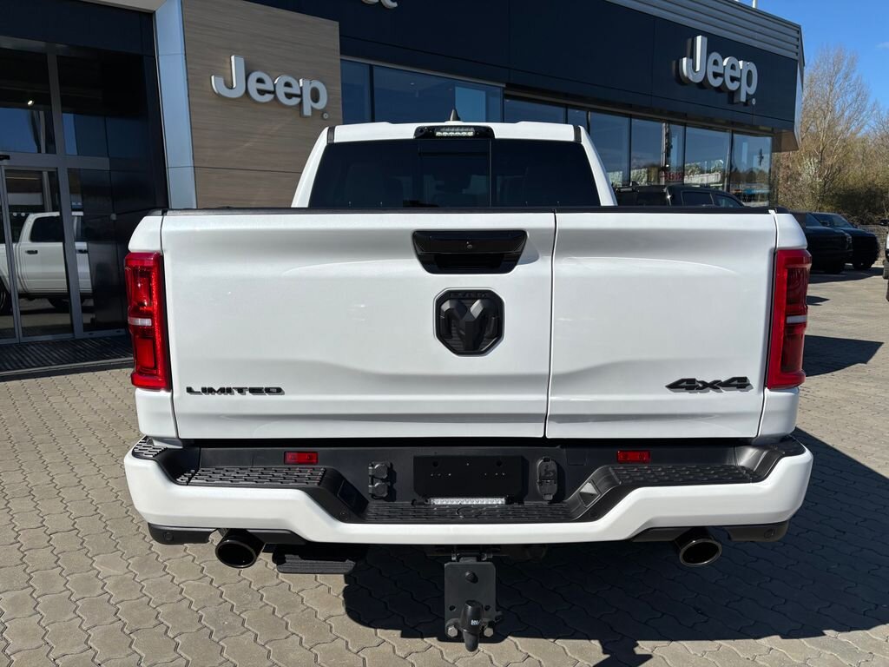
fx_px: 668
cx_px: 444
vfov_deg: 53.1
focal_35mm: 26
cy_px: 334
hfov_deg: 67.3
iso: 50
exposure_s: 1/6329
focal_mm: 5.96
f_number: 1.6
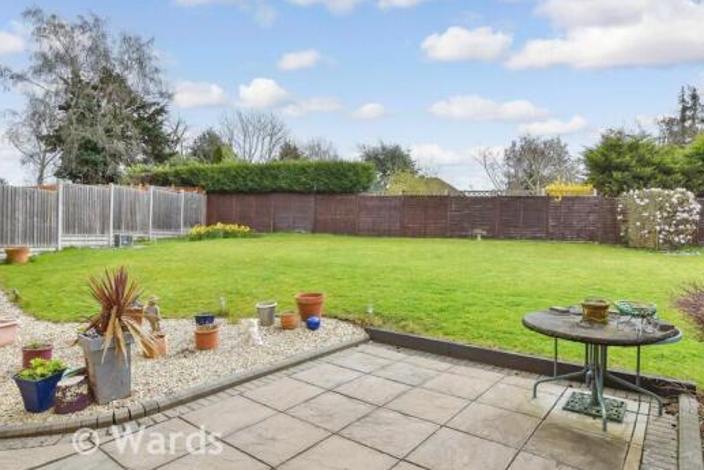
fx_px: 372
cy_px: 236
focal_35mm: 19
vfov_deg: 64.6
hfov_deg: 86.9
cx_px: 362
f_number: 8
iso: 320
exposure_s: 1/500
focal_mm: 10
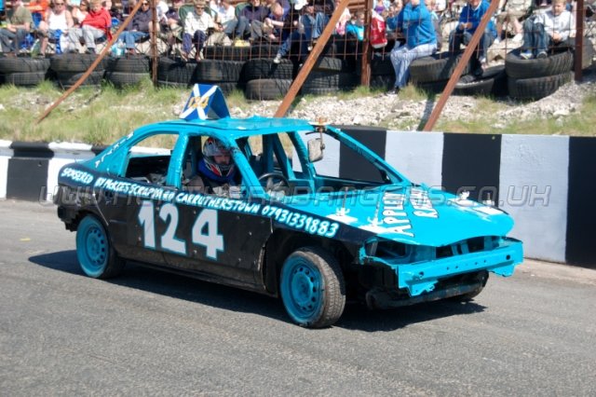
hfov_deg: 29.3
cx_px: 298
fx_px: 1142
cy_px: 198
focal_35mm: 69
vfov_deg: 19.7
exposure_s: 1/500
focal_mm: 46
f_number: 5
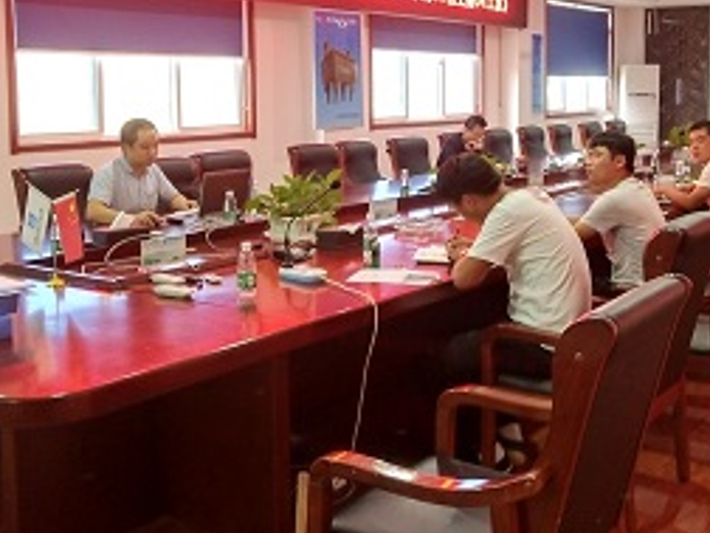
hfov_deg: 38.1
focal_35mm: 50
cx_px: 403
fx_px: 1026
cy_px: 162
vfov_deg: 28.8
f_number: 1.8
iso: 528
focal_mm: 3.95
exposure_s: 1/33.3
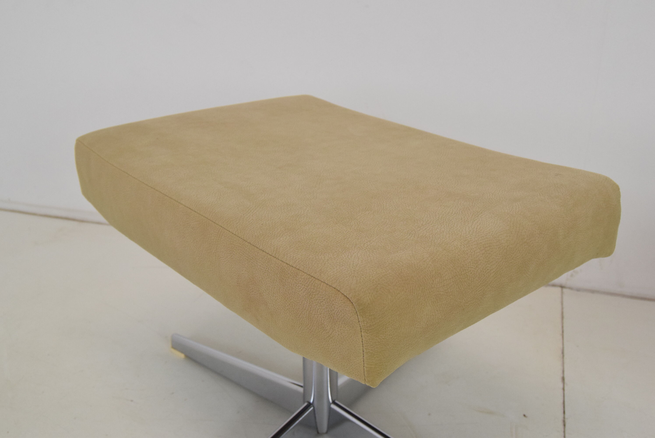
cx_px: 328
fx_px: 710
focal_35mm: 39
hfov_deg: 49.5
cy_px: 219
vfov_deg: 34.3
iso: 1600
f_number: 8
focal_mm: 26
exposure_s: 1/250
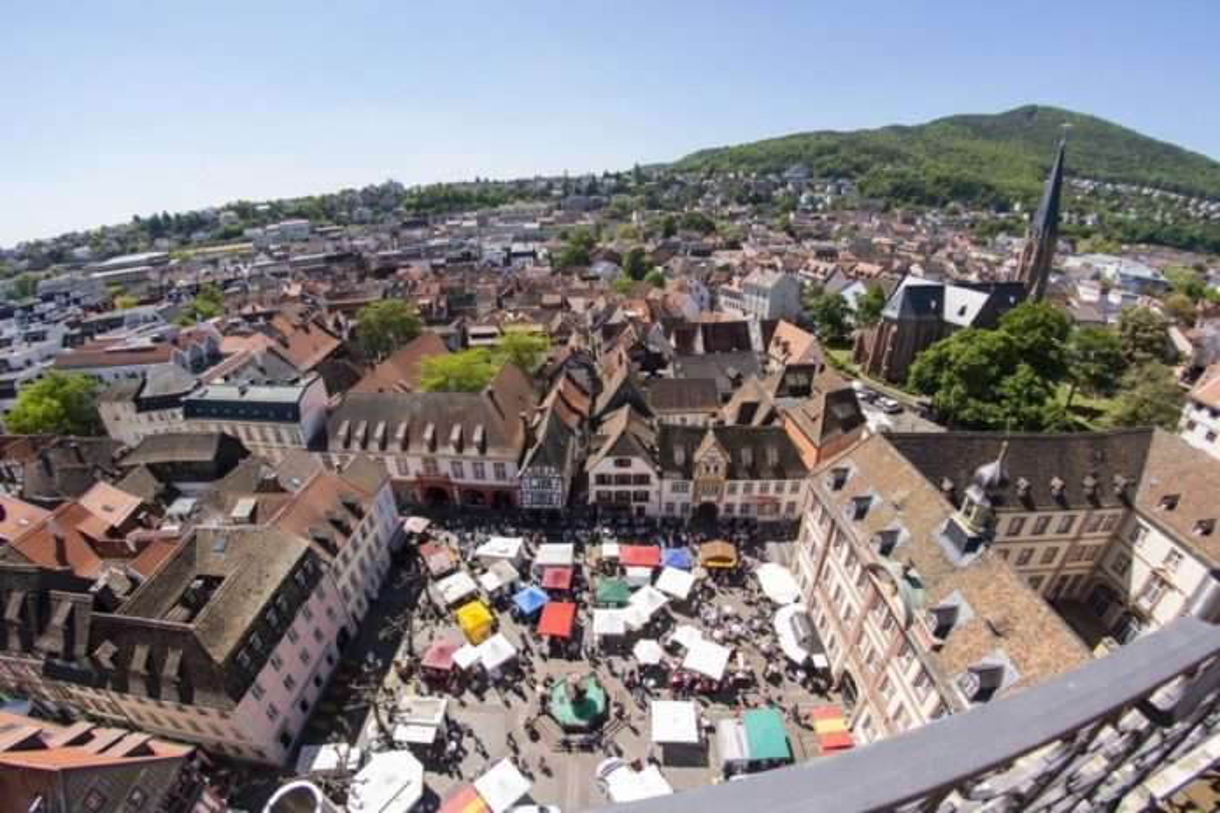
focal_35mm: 16
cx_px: 610
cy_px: 406
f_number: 8
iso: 100
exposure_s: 1/320
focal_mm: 16
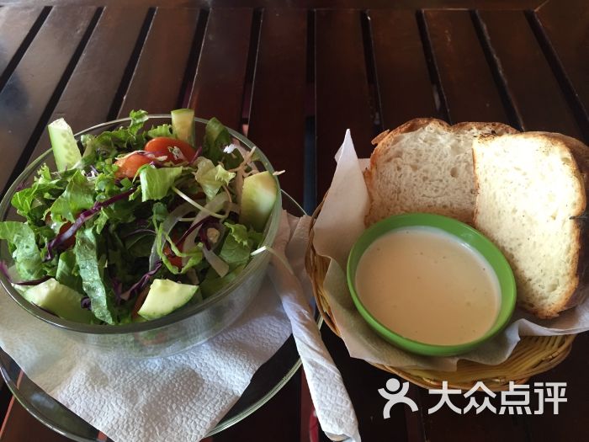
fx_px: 493
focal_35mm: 29
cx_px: 294
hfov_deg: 61.7
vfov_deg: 48.2
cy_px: 221
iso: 125
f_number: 2.2
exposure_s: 1/30
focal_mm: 4.15
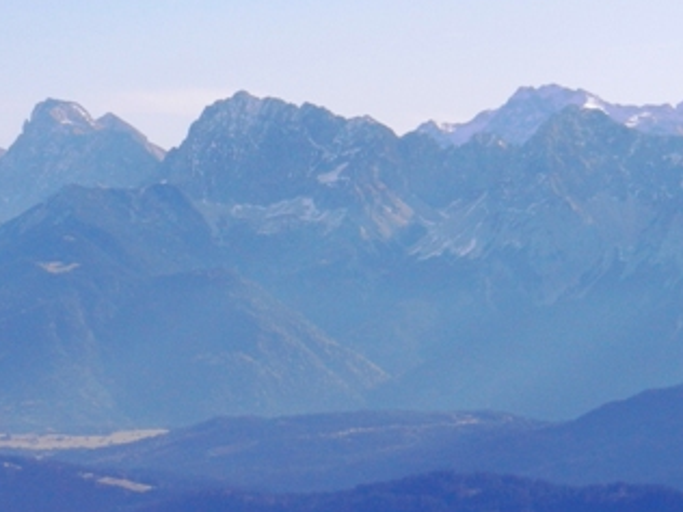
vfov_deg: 6.9
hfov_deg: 9.2
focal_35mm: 215
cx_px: 571
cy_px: 212
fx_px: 4242
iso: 160
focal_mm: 19.1
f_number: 5
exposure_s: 1/1000
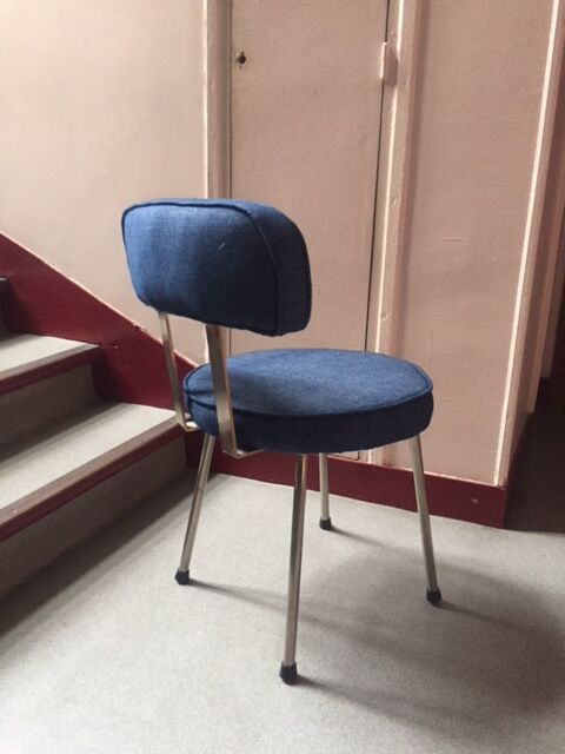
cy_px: 377
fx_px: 631
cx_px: 282
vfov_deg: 61.7
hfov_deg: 48.2
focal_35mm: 29
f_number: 2.2
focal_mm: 4.15
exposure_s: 1/20
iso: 250
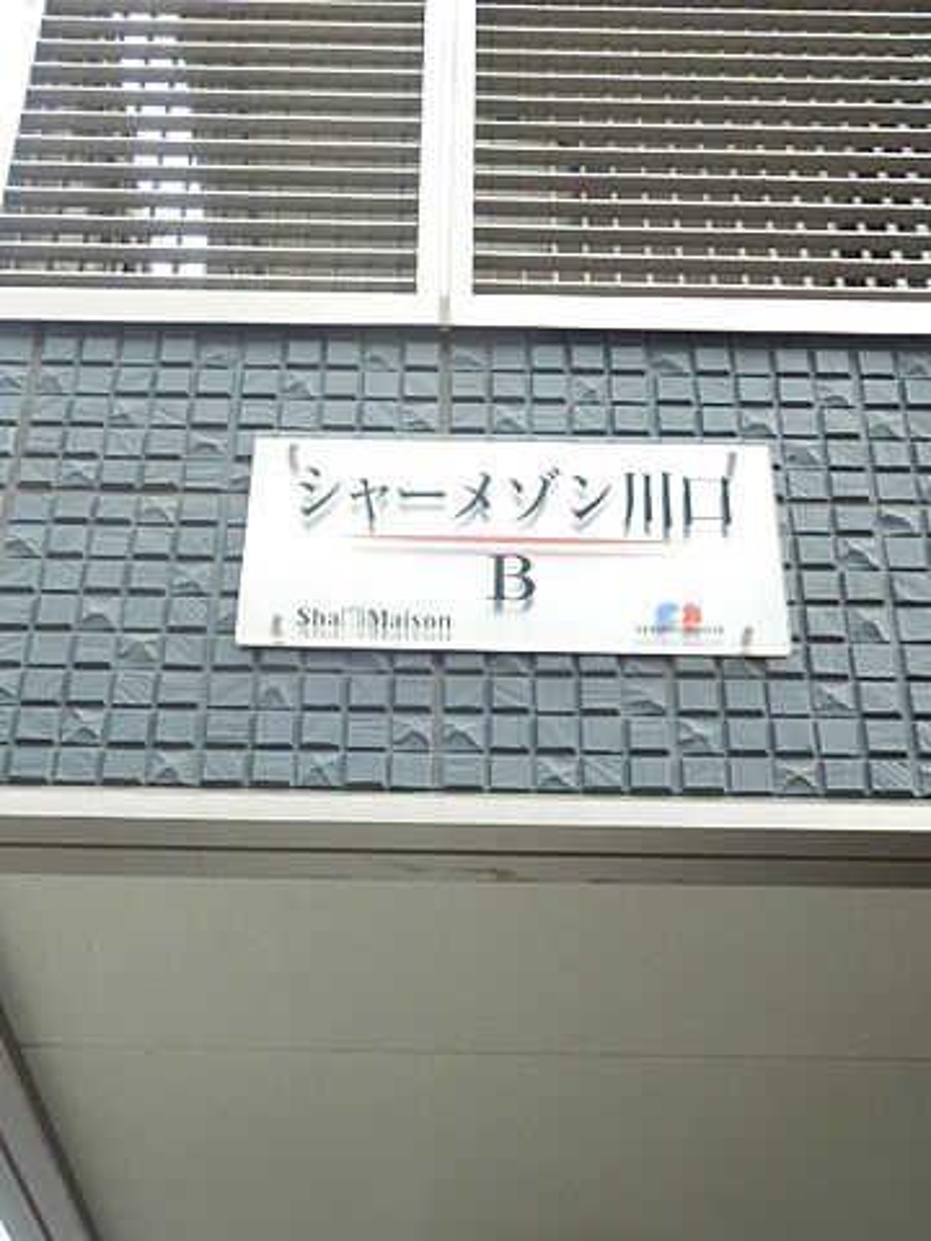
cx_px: 466
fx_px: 2259
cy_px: 620
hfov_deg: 23.3
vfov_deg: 30.7
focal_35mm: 63
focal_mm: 11.1
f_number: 4.6
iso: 80
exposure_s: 1/80
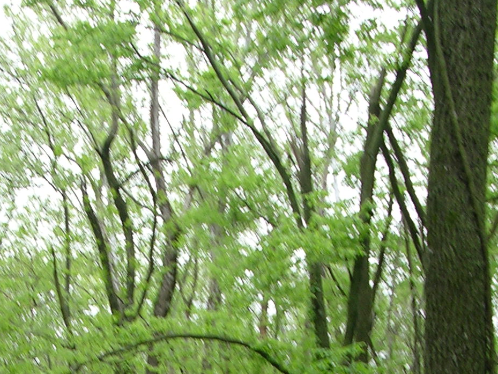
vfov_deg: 11.7
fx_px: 1770
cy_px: 517
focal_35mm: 123
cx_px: 104
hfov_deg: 15.9
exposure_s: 1/65.1
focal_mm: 8.9
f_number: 3.5
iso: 50
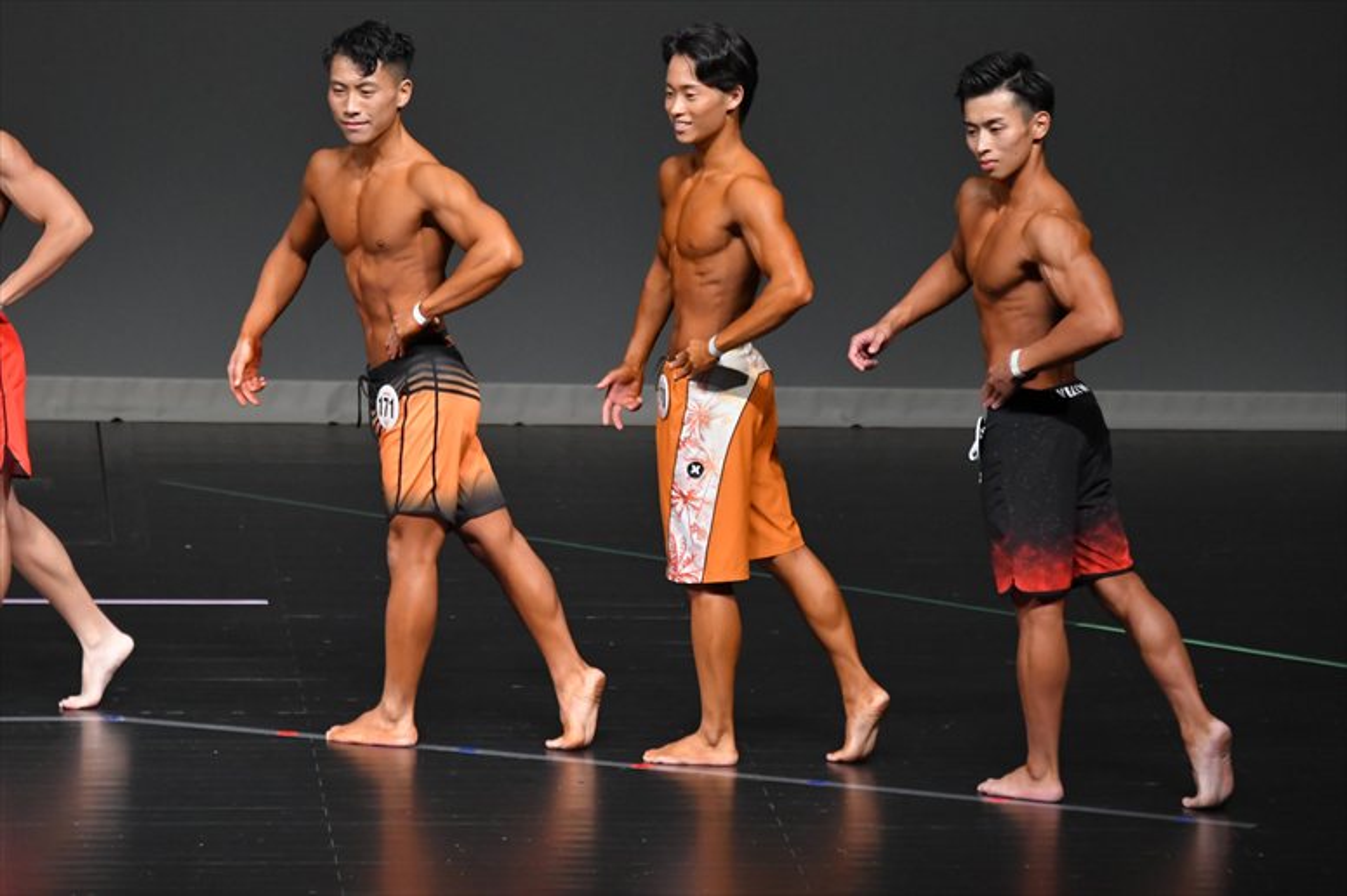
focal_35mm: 345
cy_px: 448
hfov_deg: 6.0
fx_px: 12903
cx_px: 674
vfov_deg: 4.0
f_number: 5.6
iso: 4000
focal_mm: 230
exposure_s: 1/400
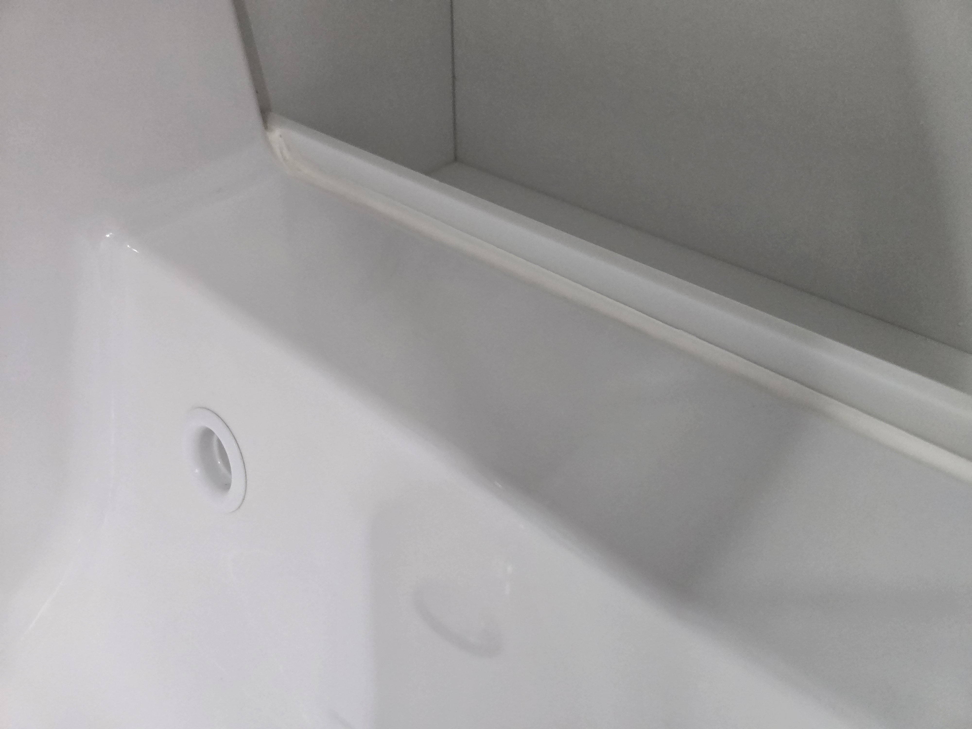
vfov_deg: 58.9
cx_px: 486
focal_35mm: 23
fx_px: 646
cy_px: 364
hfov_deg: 73.9
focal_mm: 5.4
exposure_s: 1/100
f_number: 1.8
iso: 400
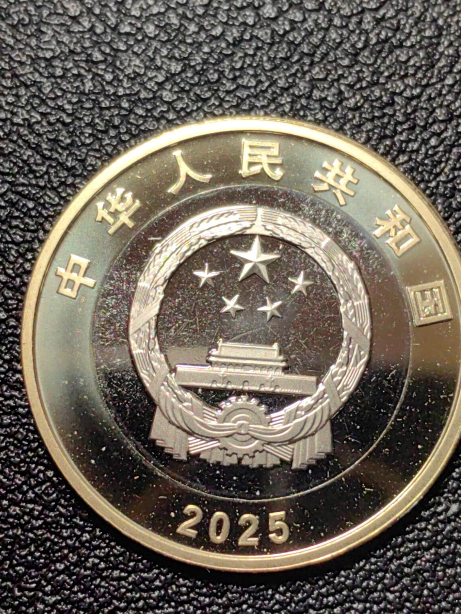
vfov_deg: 22.0
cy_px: 328
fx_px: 1580
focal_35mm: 89
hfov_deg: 16.6
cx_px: 243
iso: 50
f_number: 2
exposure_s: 1/252
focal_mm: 5.75
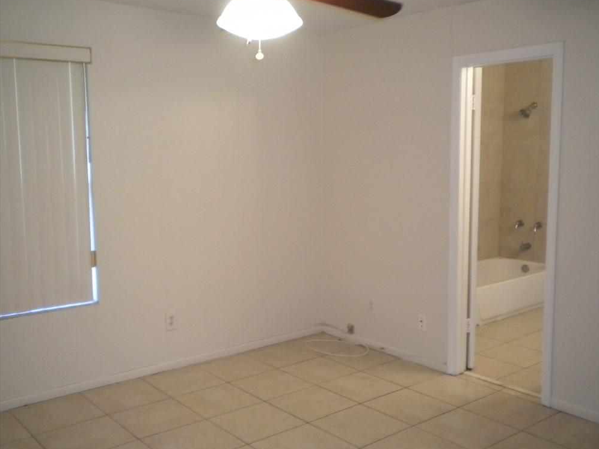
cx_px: 307
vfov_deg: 39.7
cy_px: 222
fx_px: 623
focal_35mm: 36
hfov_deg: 51.3
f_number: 3.1
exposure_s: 1/52.8
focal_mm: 6.3
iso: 400
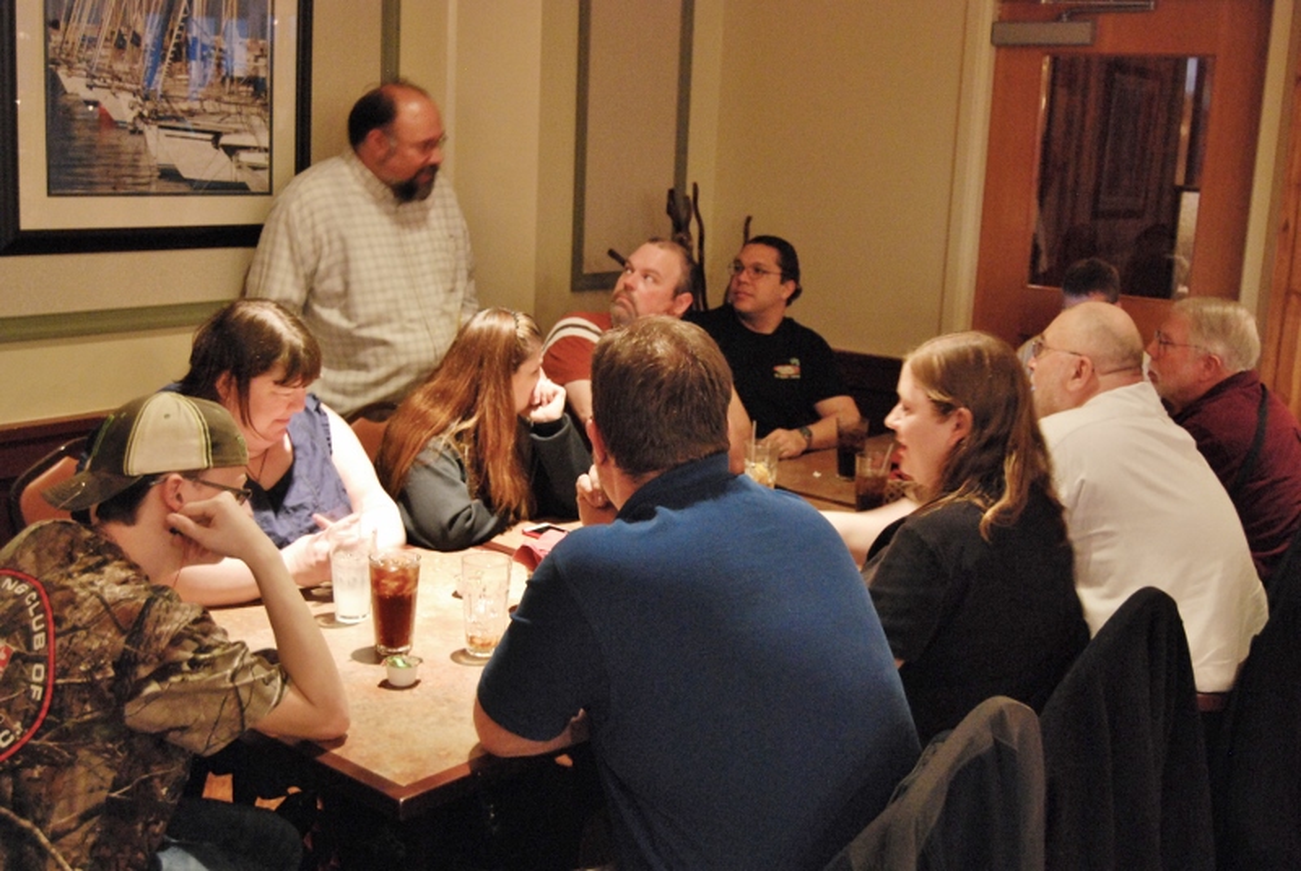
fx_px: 1411
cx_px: 650
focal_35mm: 39
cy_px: 436
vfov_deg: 34.3
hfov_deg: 49.5
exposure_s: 1/13
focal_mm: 26
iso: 1600
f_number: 4.2
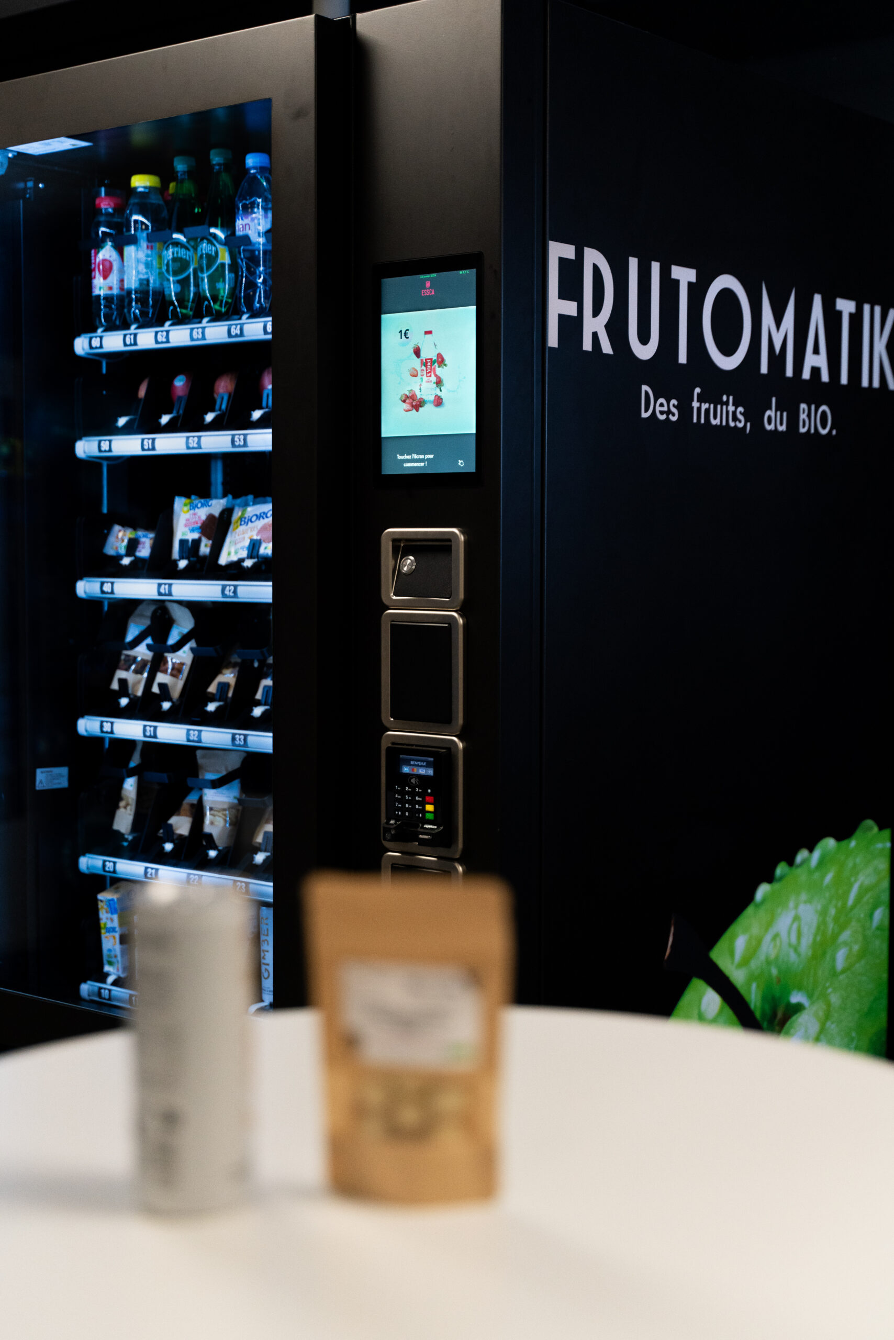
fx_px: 1899
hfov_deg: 26.5
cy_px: 670
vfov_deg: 38.9
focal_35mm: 51
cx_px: 447
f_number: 2.8
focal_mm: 51
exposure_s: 1/640
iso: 2500
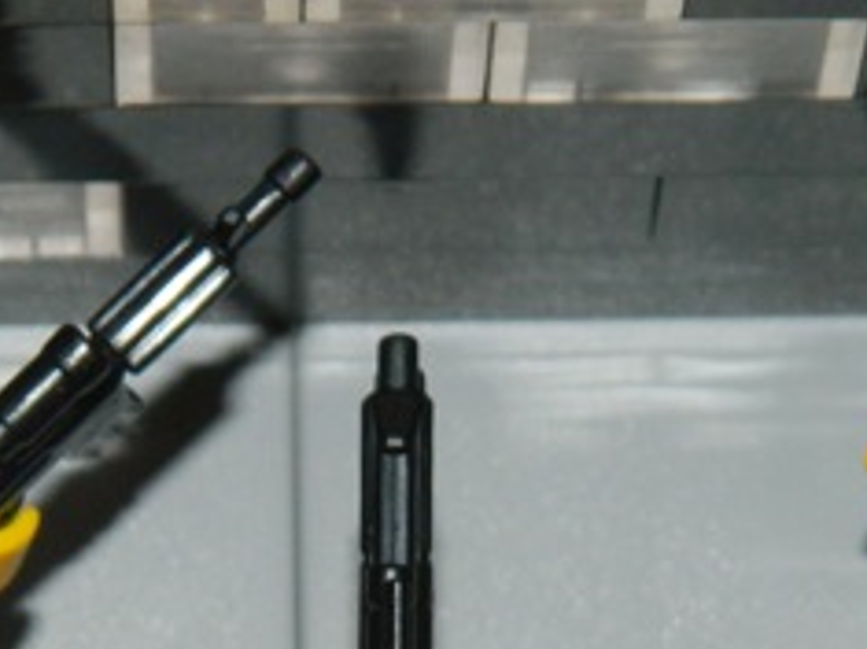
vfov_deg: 4.8
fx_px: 7685
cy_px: 879
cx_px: 491
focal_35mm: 307
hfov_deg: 6.5
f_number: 4.5
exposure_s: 1/60
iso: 200
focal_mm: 18.6
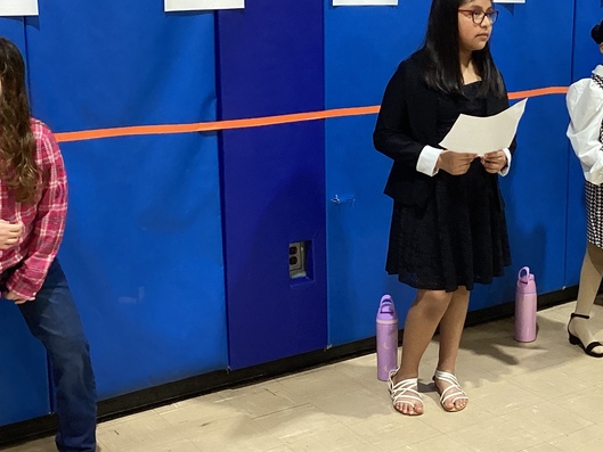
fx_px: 1045
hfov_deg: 31.9
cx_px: 402
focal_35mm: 60
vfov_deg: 24.4
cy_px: 181
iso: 125
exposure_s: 1/60
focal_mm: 3.3
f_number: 2.4
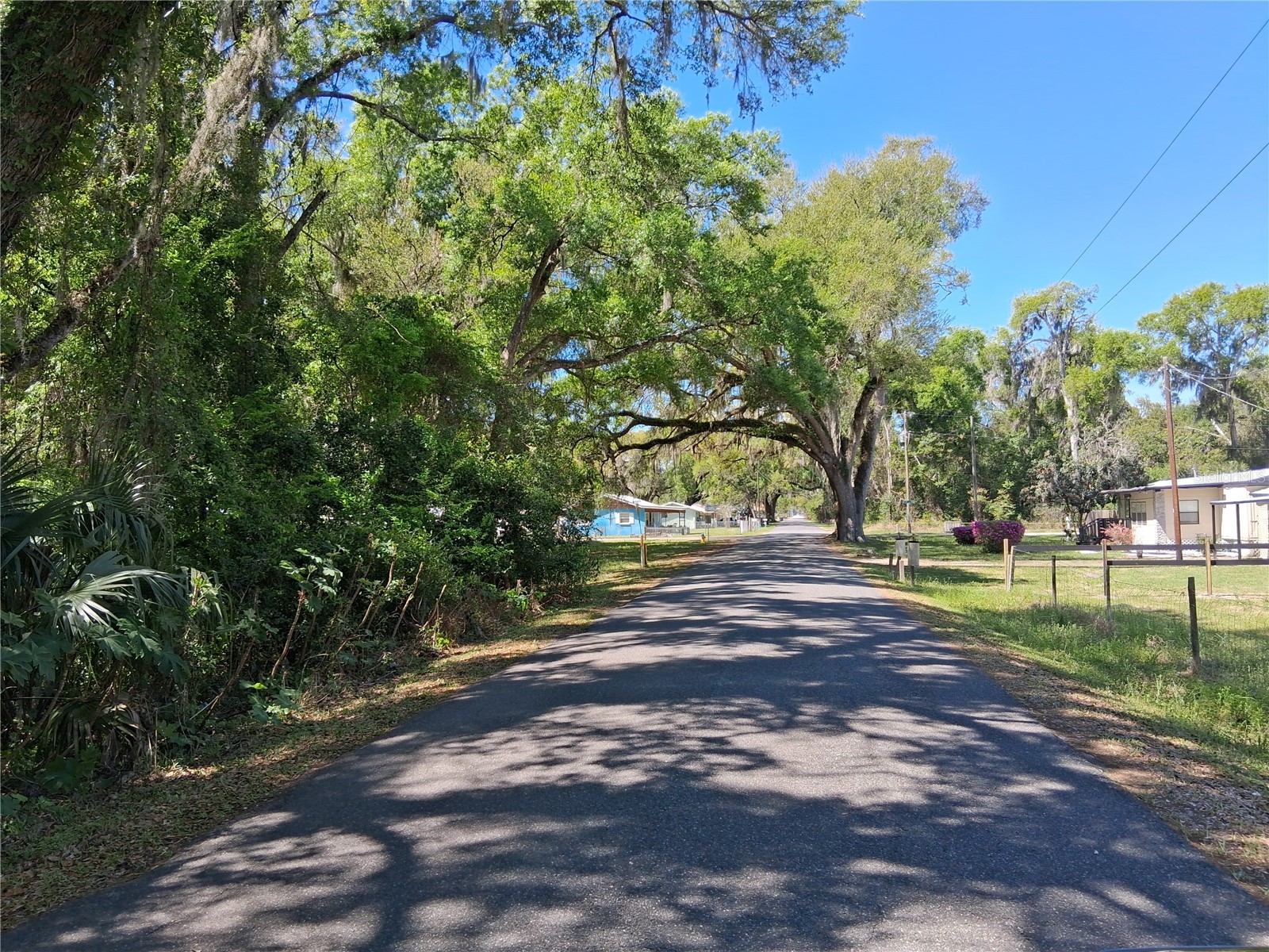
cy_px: 476
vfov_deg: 53.1
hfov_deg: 67.3
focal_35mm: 26
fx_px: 953
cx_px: 634
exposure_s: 1/268
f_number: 1.8
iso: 25
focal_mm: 3.98
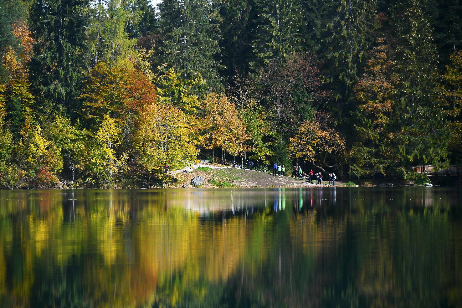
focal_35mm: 232
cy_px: 154
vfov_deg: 5.9
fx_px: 2984
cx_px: 231
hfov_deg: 8.9
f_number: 5.6
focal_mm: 155
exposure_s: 1/160
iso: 100
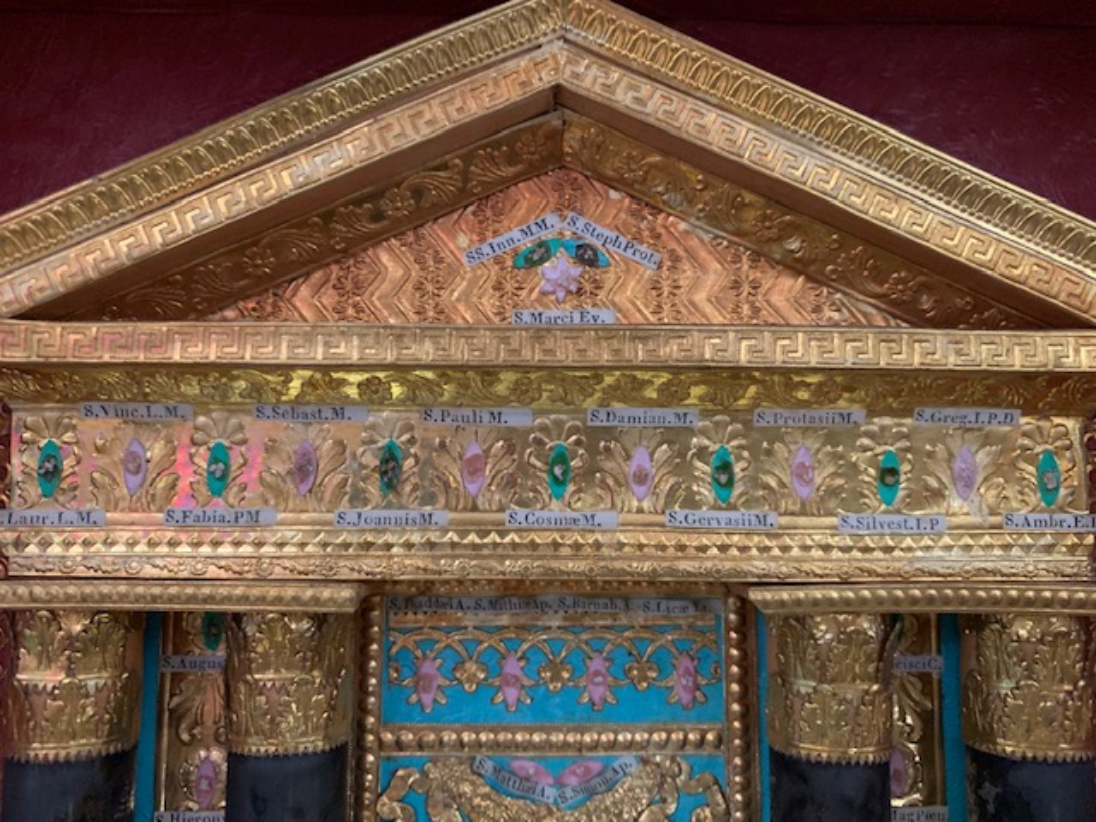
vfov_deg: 53.1
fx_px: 823
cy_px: 411
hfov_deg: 67.3
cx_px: 548
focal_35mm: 26
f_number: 1.8
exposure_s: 1/25
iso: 500
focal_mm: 4.25
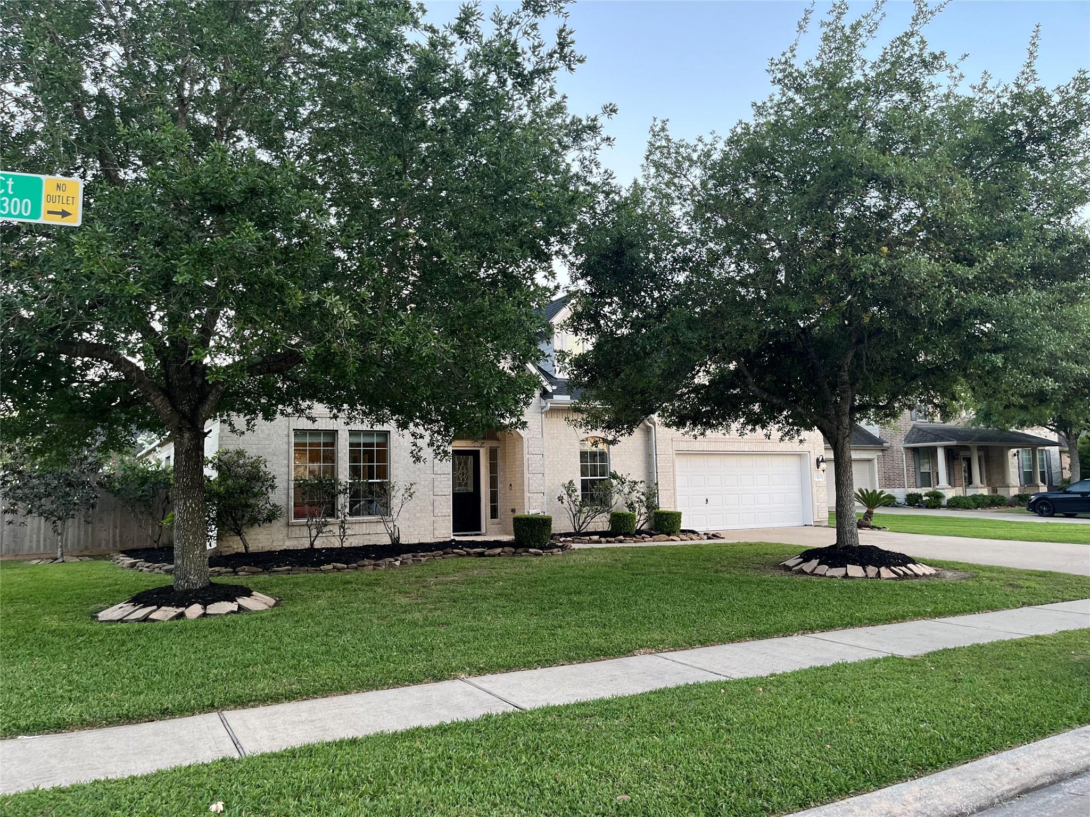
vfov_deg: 53.1
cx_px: 545
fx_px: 819
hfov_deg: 67.3
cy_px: 408
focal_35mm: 26
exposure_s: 1/103
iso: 125
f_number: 1.6
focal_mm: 5.1
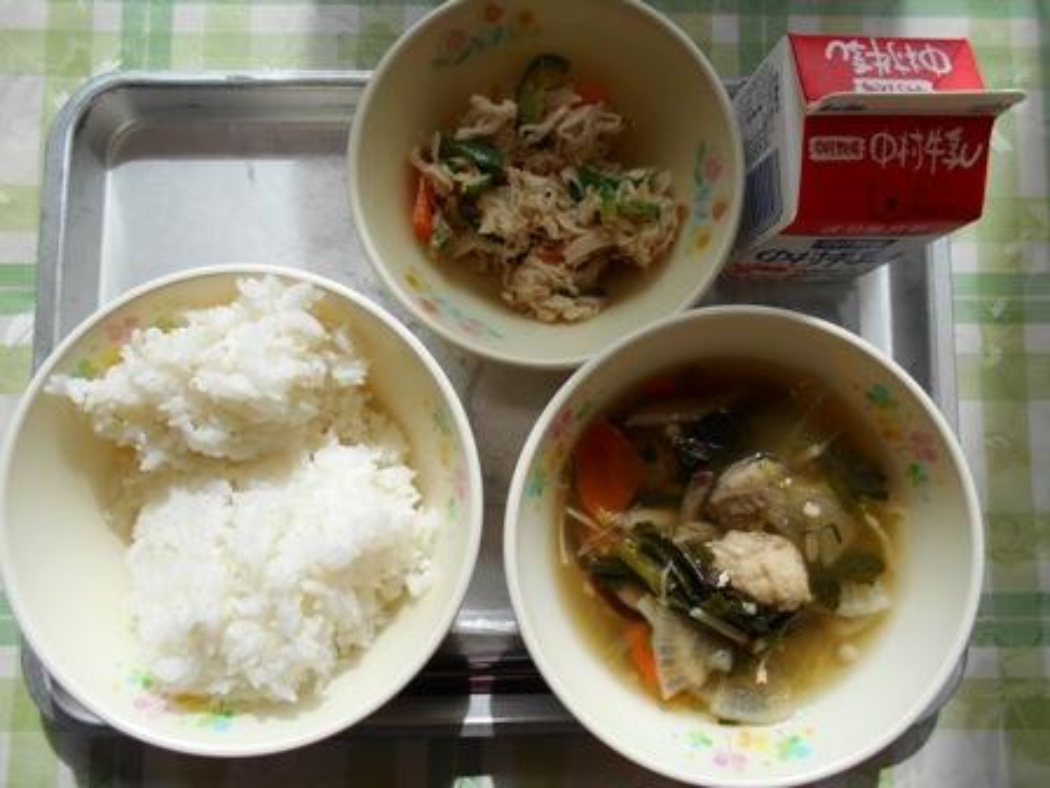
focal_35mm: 26
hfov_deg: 67.3
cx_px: 525
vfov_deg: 53.1
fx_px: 789
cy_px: 394
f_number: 3.2
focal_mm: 4.6
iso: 80
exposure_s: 1/250
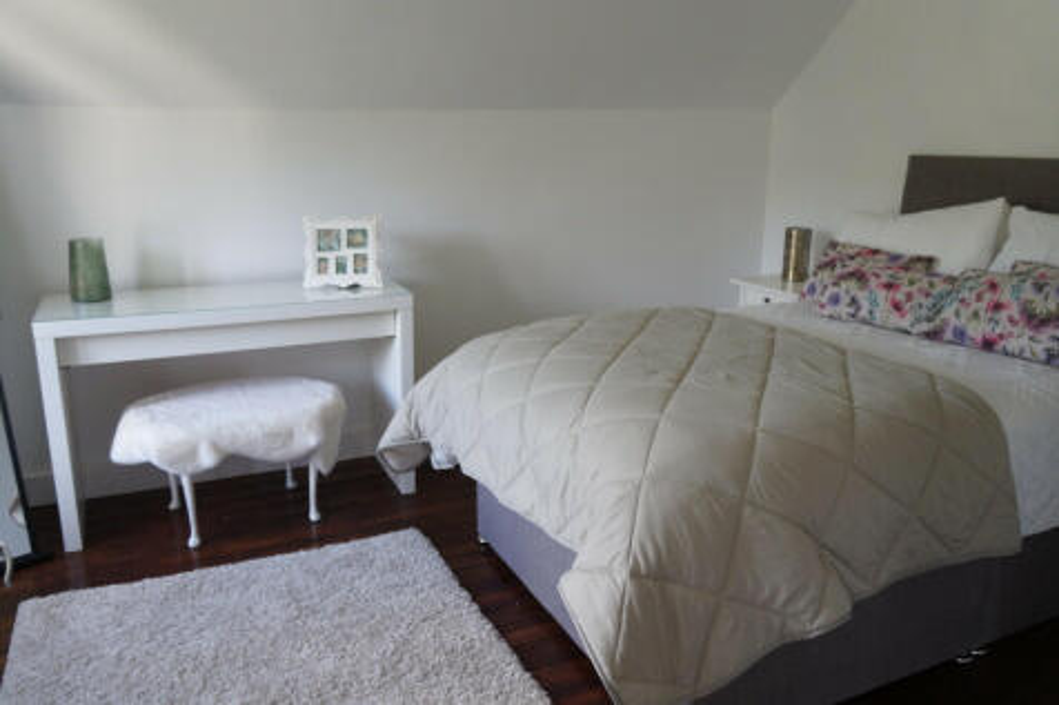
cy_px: 352
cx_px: 530
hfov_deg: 67.4
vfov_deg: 47.9
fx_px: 794
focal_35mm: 27
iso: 200
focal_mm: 18
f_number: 3.5
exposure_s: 1/30
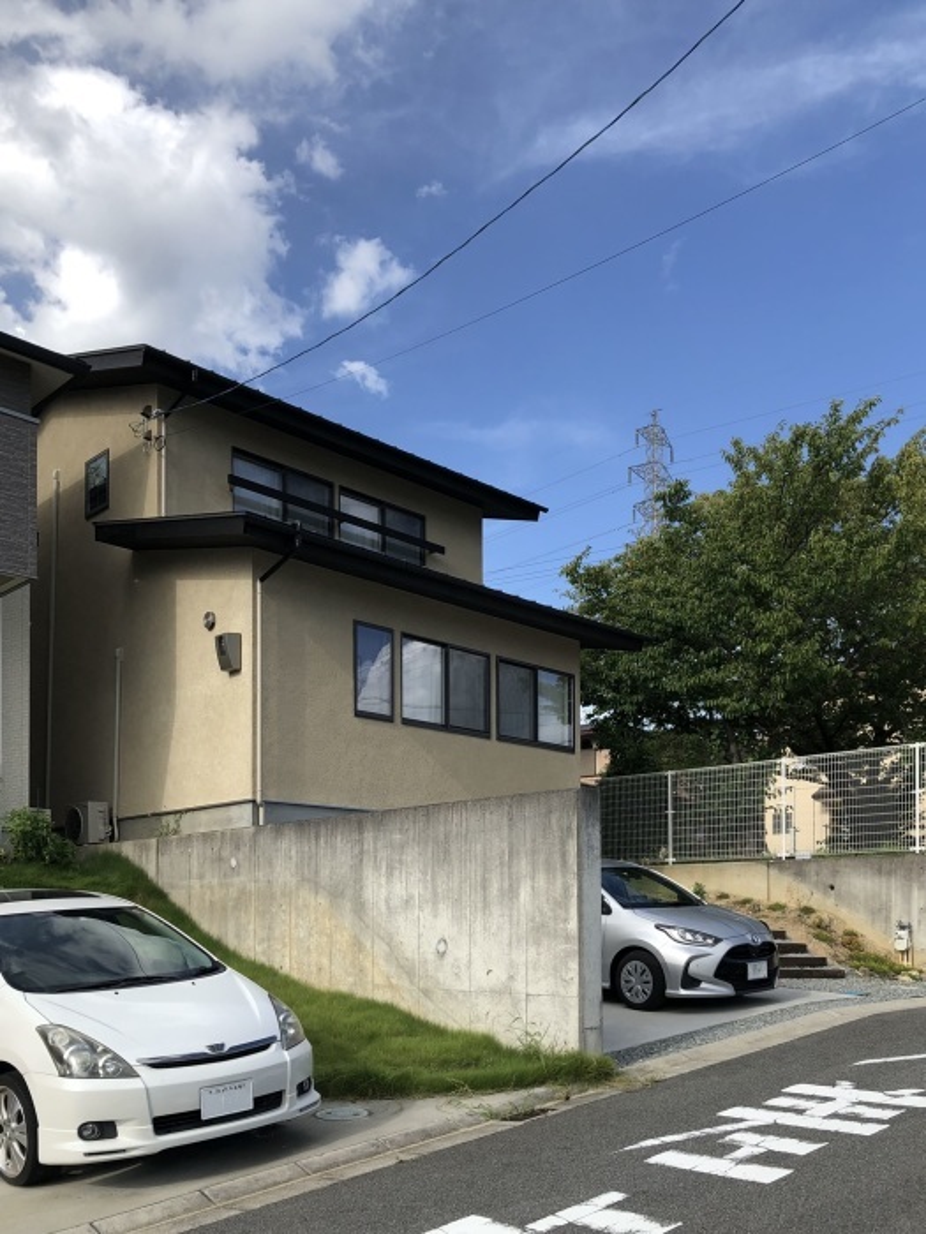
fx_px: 999
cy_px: 617
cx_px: 463
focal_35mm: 28
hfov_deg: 49.7
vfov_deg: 63.4
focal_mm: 3.99
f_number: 1.8
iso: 20
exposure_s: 1/1230
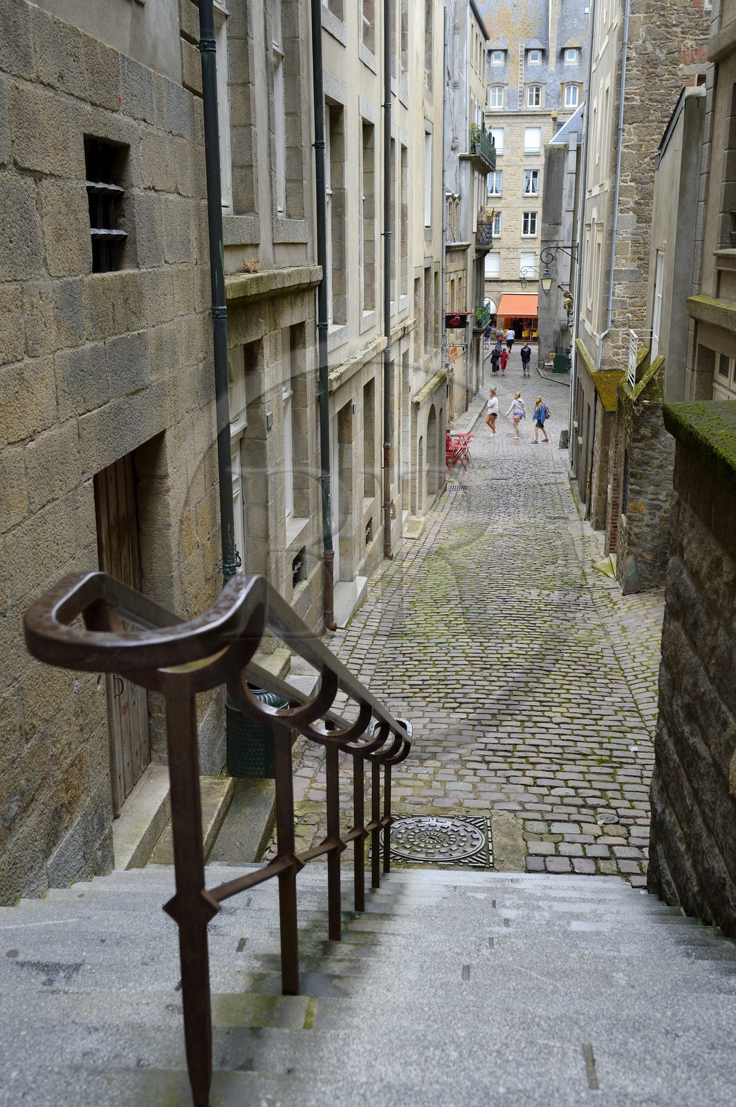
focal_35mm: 38
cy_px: 554
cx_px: 368
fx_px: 1167
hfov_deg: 35.0
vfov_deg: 50.7
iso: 400
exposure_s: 1/160
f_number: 6.3
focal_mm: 38
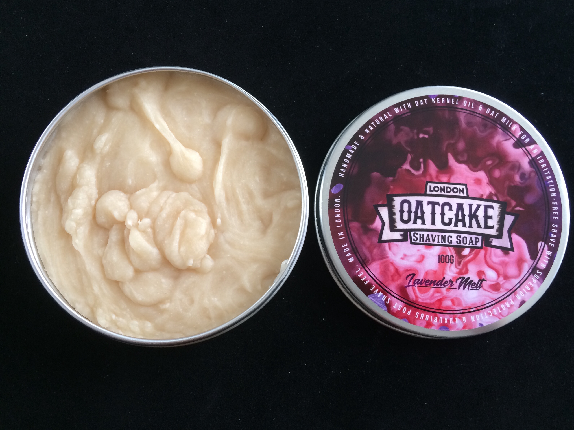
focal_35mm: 29
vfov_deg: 48.2
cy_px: 215
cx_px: 287
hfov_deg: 61.7
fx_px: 481
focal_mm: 4.15
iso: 64
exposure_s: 1/33
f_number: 2.2
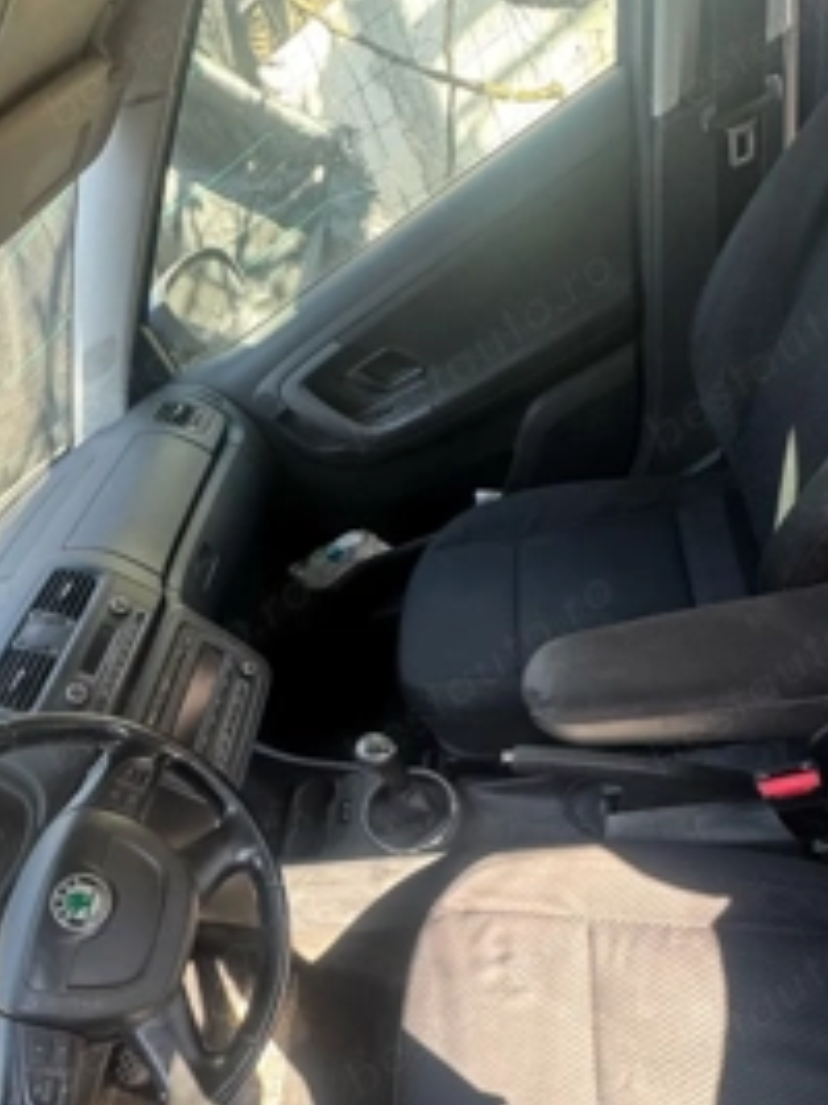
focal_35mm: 21
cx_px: 277
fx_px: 670
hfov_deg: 61.9
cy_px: 728
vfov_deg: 76.7
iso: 200
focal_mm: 2.22
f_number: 2.2
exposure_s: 1/99
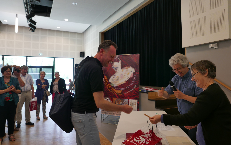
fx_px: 157
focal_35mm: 25
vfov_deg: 49.2
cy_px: 68
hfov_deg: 72.6
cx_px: 115
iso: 200
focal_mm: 10.9
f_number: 1.7
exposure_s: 1/125
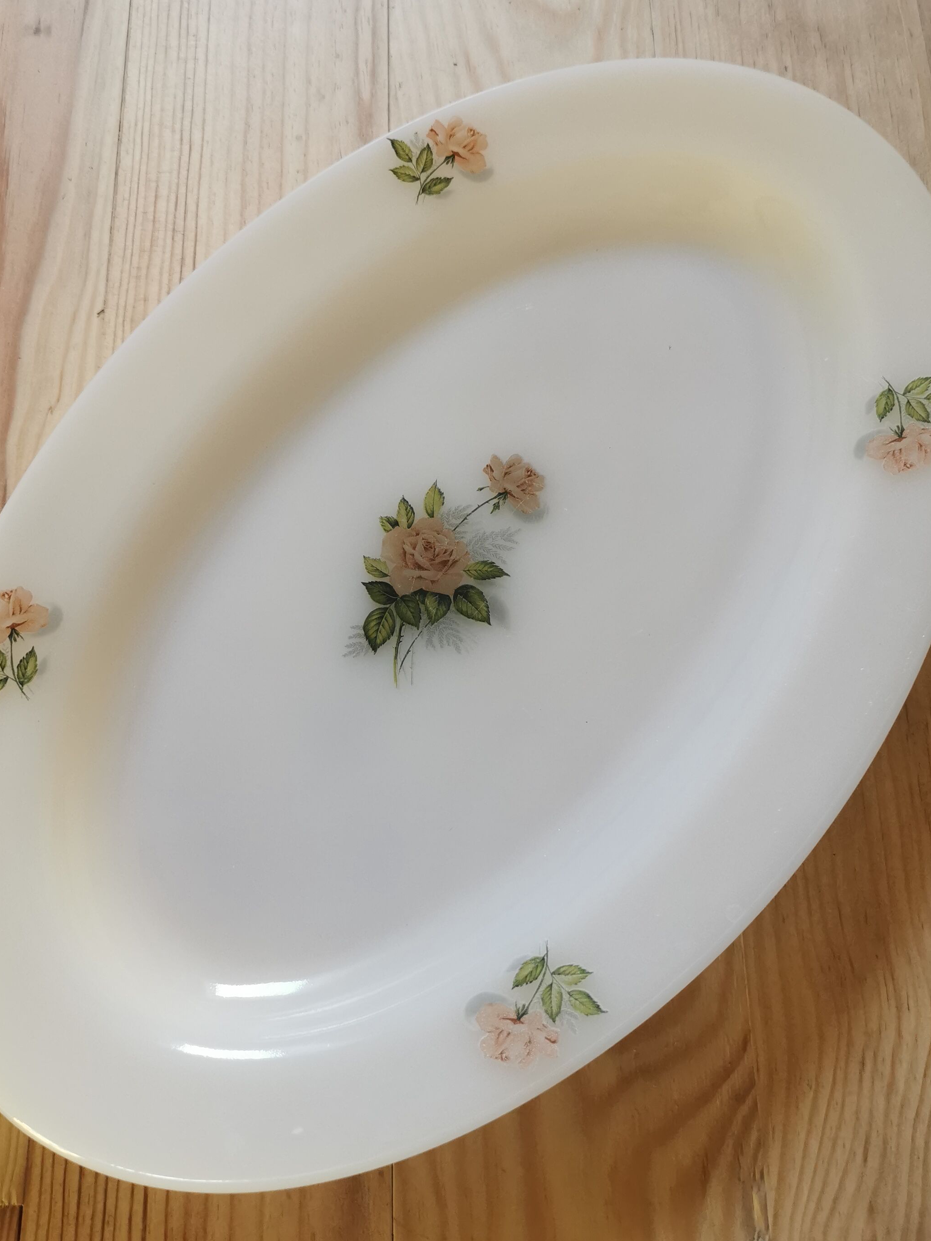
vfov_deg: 51.2
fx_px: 1291
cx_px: 444
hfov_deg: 39.6
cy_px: 551
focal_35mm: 36
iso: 160
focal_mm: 5.58
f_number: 1.8
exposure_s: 1/100
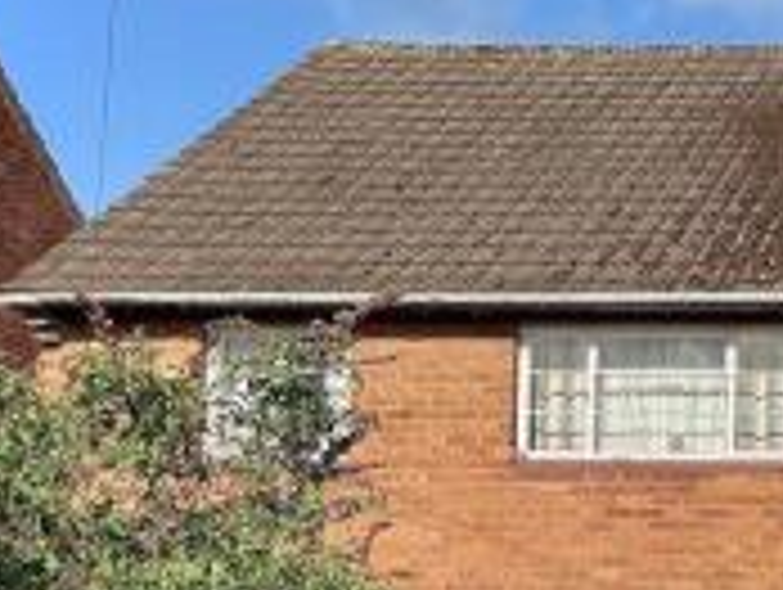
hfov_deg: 18.9
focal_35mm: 87
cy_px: 583
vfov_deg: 16.7
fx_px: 1971
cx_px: 1276
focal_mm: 5.96
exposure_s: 1/4608
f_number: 1.6
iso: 50
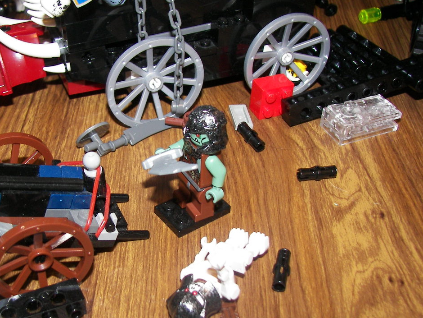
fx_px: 599
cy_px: 197
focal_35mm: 49
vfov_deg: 29.6
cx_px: 140
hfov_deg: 38.5
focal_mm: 6
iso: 100
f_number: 2.8
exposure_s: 1/30
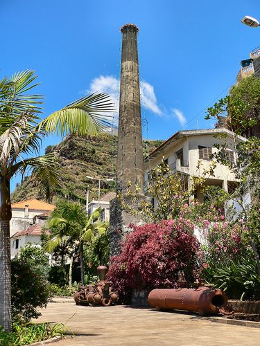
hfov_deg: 39.7
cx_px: 130
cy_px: 173
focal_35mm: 36
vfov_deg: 51.4
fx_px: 361
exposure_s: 1/500
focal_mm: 6
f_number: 4
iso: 80
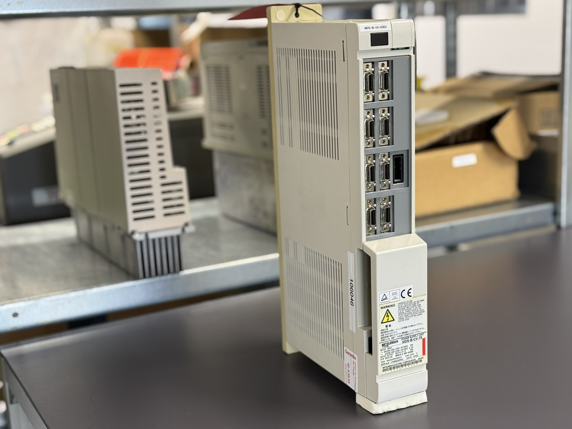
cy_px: 226
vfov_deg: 27.5
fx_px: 876
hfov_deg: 36.2
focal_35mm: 53
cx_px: 293
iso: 200
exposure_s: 1/50
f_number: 1.78
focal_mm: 6.76
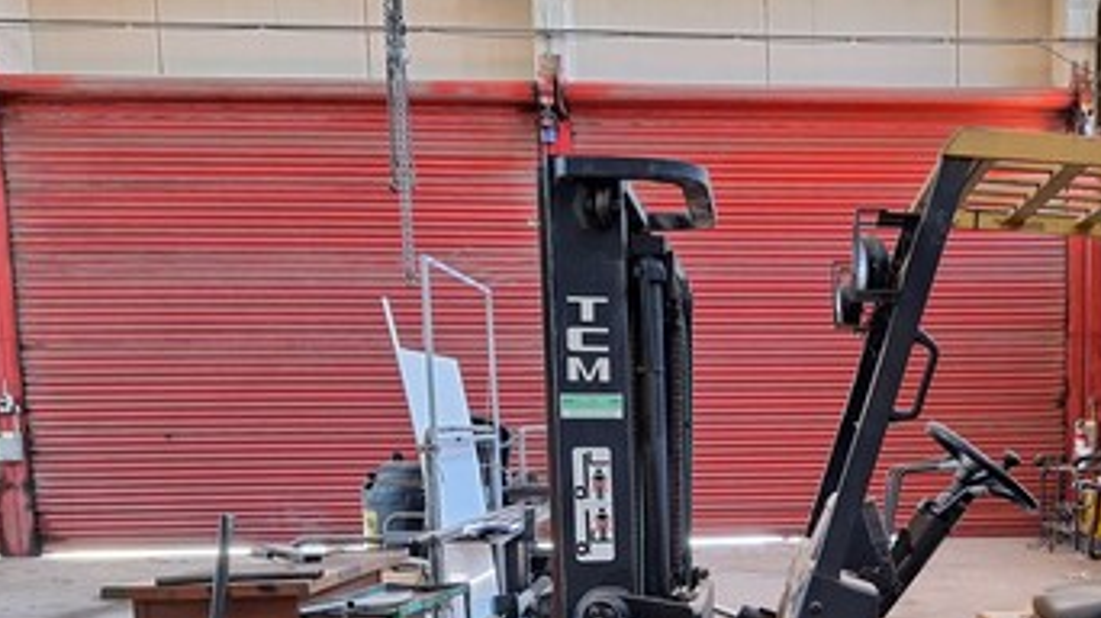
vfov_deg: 26.1
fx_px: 1284
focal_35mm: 44
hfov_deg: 44.3
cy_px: 566
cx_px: 872
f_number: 1.8
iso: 200
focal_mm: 5.54
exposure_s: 1/50
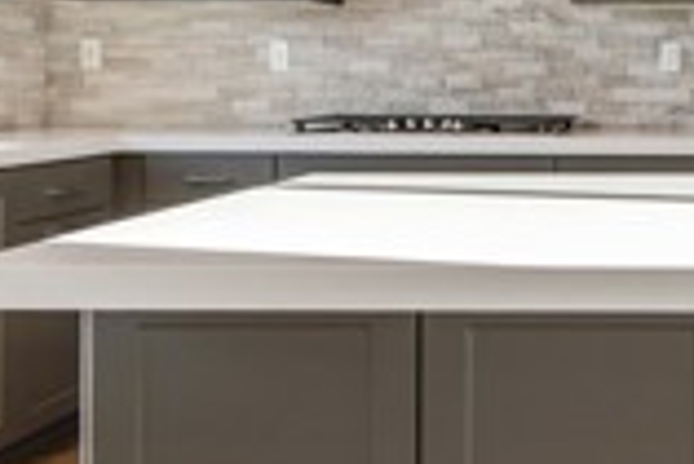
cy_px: 75
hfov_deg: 31.4
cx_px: 747
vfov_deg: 23.4
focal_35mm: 57
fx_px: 1100
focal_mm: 14
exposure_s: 1/100
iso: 200
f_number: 5
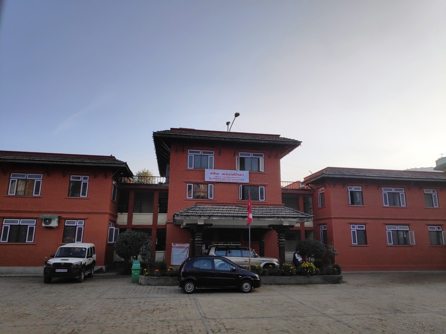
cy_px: 167
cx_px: 223
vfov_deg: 66.0
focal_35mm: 20
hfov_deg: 81.7
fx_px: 258
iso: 100
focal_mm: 3.94
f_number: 1.9
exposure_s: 1/1614
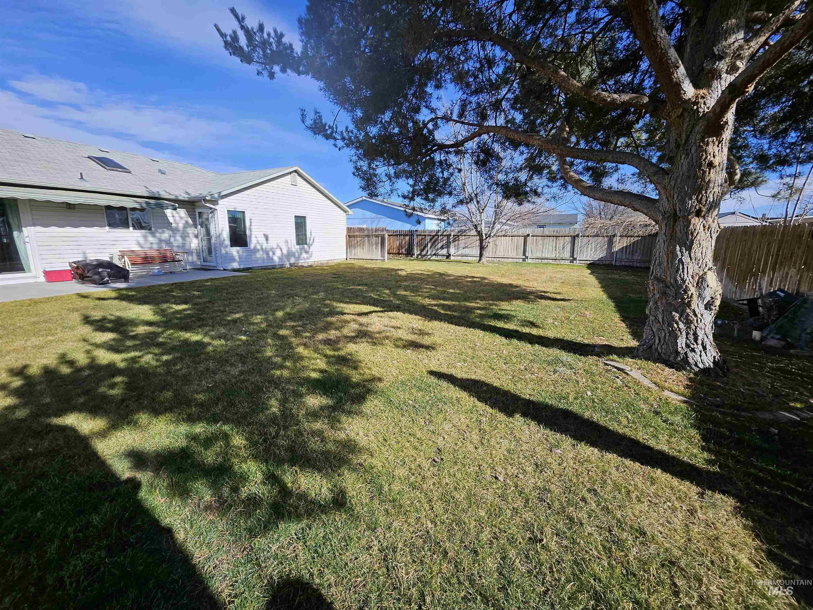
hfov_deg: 106.2
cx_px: 406
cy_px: 305
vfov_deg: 89.9
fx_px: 305
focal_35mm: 13
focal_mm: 1.74
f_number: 2.2
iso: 32
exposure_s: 1/861
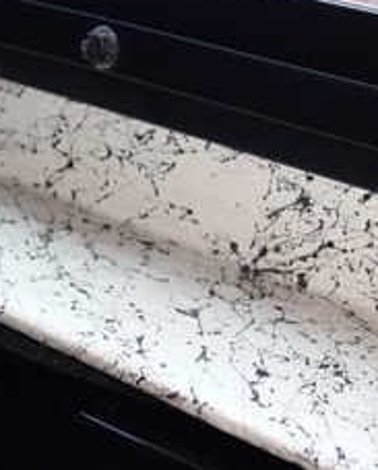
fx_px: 1075
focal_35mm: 77
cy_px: 103
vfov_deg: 24.4
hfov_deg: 19.1
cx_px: 426
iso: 200
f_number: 2.3
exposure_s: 1/50
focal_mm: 5.4
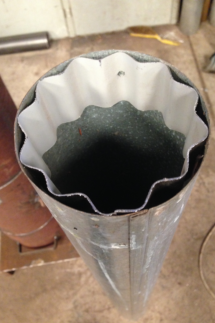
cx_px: 101
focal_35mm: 35
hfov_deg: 37.8
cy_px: 164
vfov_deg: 54.4
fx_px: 314
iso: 320
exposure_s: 1/15
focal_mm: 4.12
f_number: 2.4
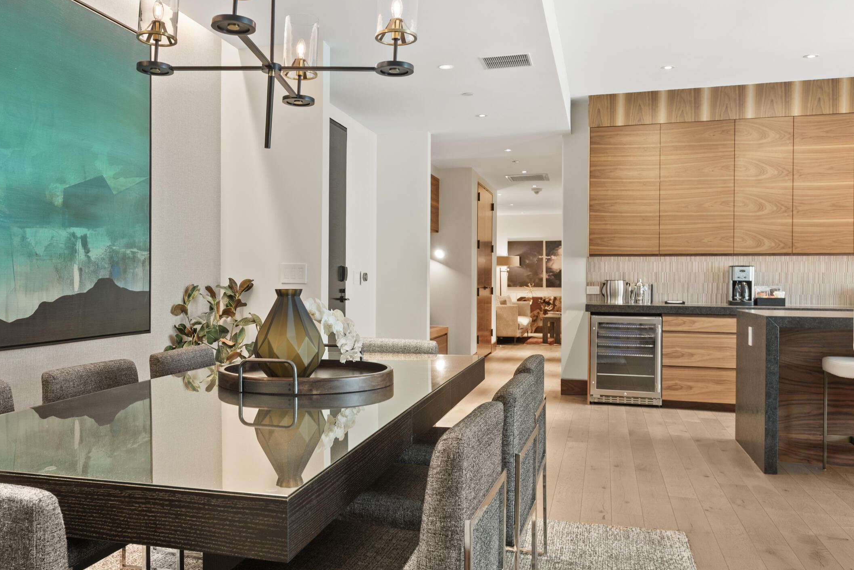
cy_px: 285
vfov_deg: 38.9
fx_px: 807
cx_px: 334
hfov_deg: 55.3
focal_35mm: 34
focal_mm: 24
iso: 500
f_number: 7.1
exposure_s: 1/2
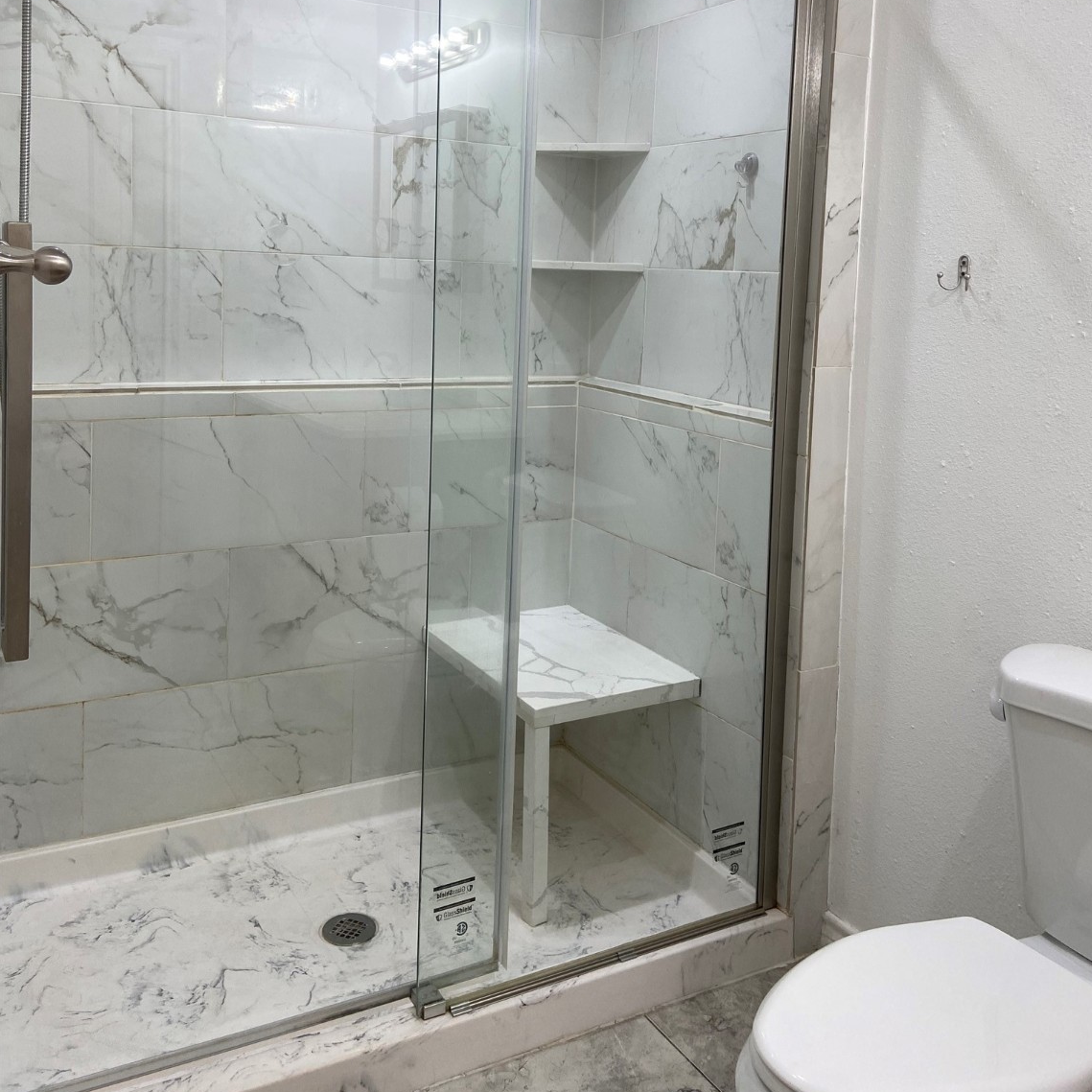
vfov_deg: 51.6
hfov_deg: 52.5
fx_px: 1106
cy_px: 369
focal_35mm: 31
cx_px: 550
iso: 64
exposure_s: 1/120
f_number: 1.8
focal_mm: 4.25
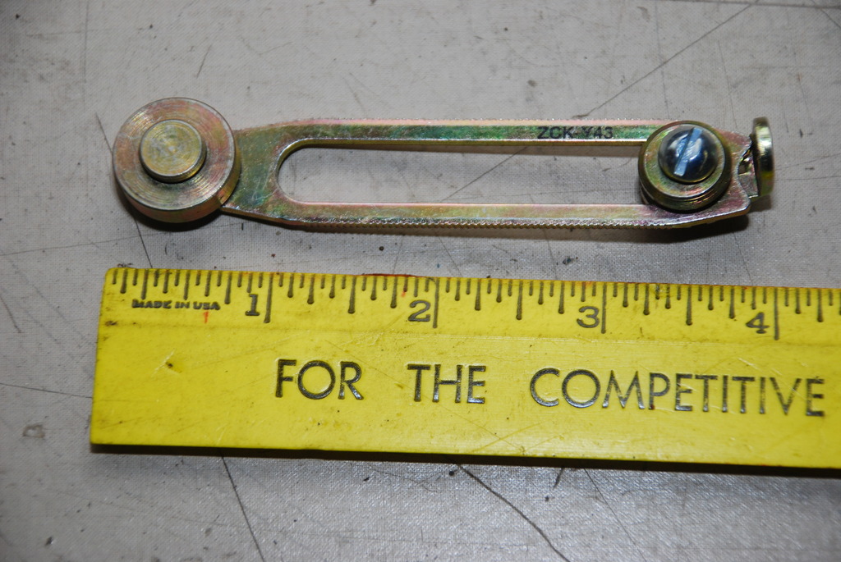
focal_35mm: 135
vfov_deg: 10.2
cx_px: 420
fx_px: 3157
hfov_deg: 15.2
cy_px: 281
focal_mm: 90
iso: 200
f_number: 5.6
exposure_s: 1/60
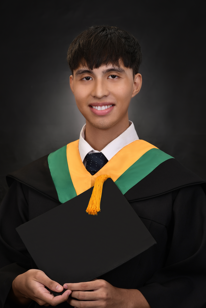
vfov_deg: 16.1
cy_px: 154
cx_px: 103
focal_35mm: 127
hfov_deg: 10.8
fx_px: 1090
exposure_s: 1/125
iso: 160
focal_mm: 85
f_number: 11
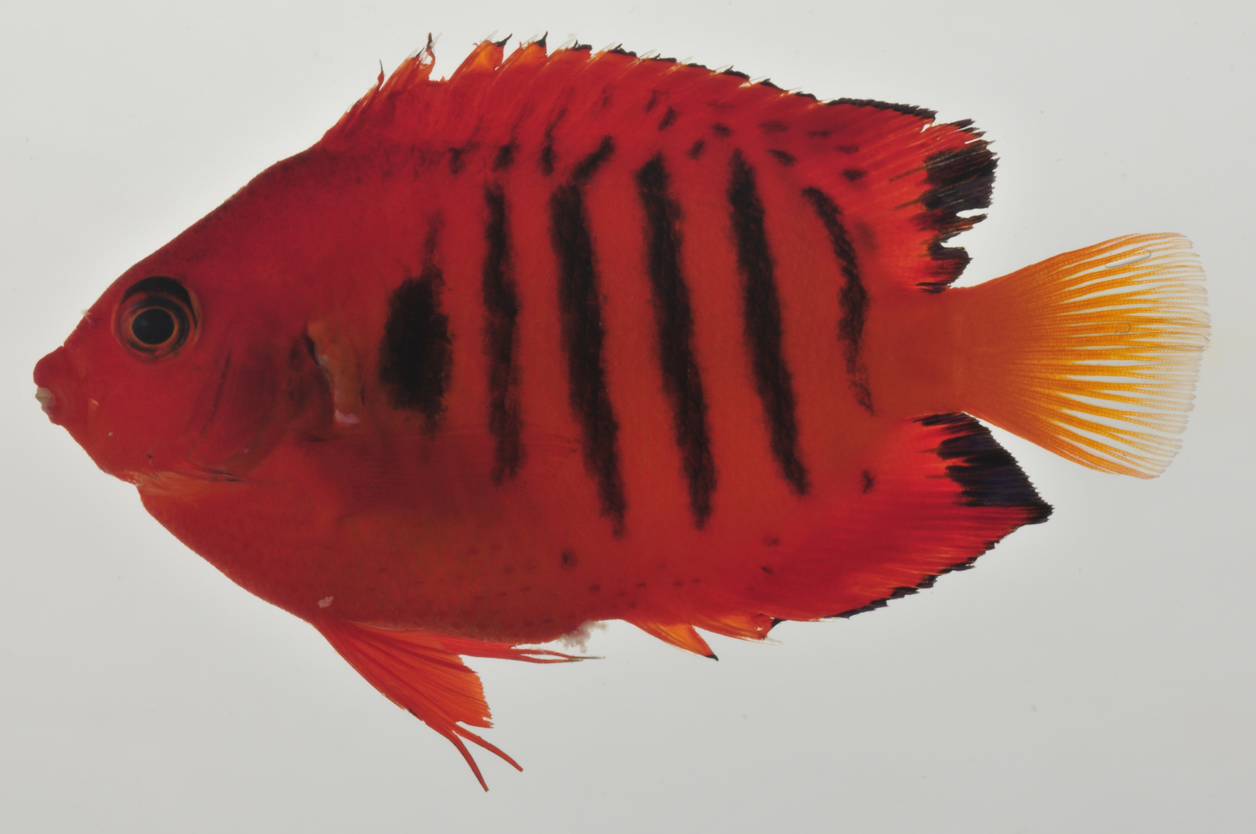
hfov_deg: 13.1
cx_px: 628
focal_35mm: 158
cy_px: 417
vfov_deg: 8.7
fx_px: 5488
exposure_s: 1/60
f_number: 36
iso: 200
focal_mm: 105
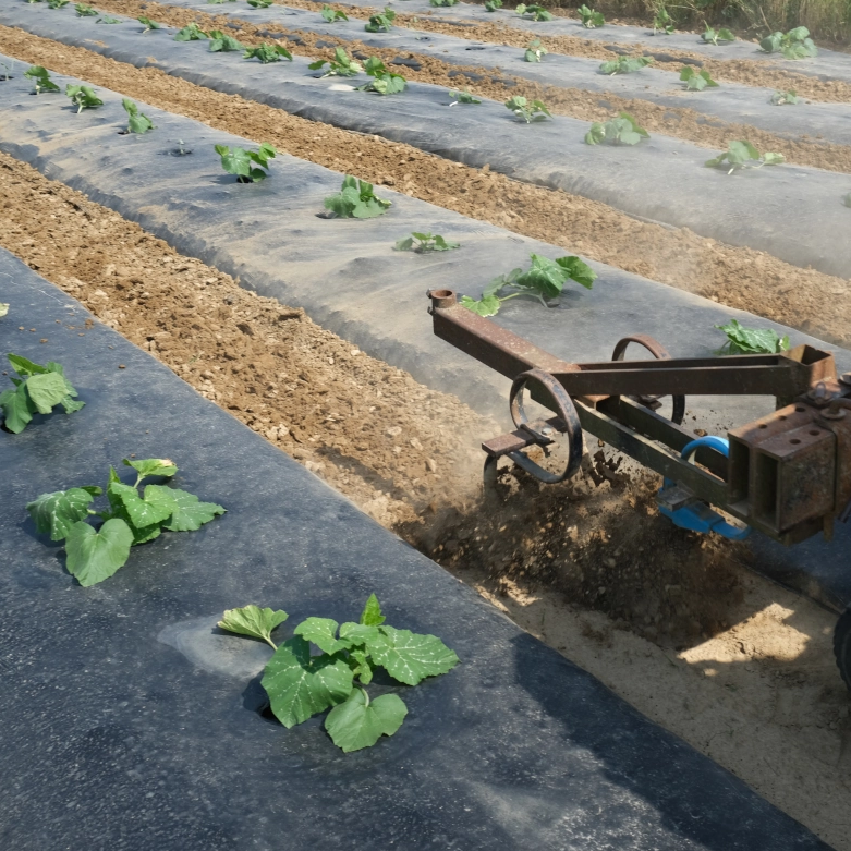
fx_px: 1307
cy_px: 423
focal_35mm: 47
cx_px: 625
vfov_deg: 36.1
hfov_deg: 35.4
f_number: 7.1
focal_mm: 24.3
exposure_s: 1/250
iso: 125
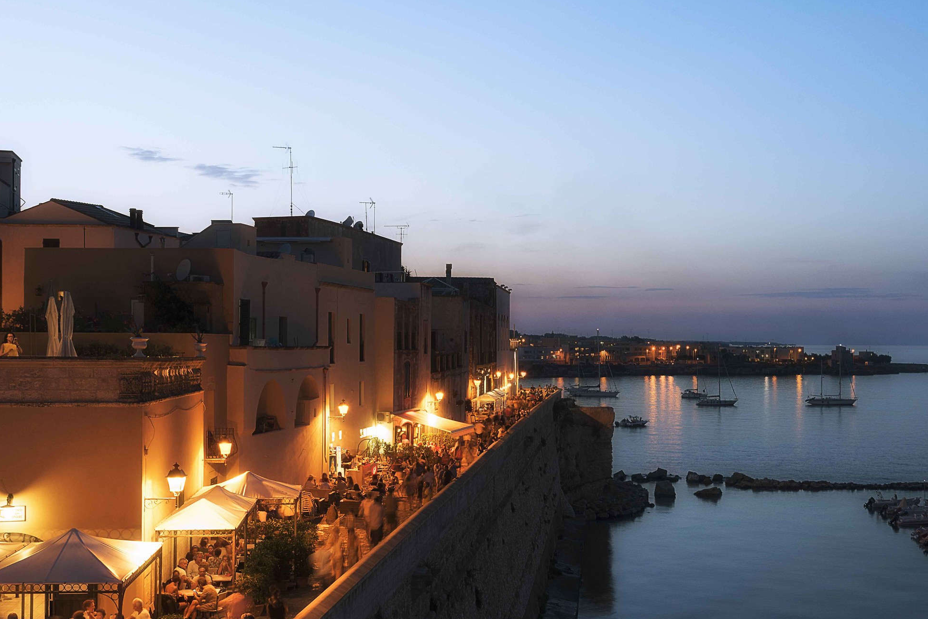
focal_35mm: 47
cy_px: 347
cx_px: 549
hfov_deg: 41.7
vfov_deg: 28.6
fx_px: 1212
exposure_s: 1
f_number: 9
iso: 500
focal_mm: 38
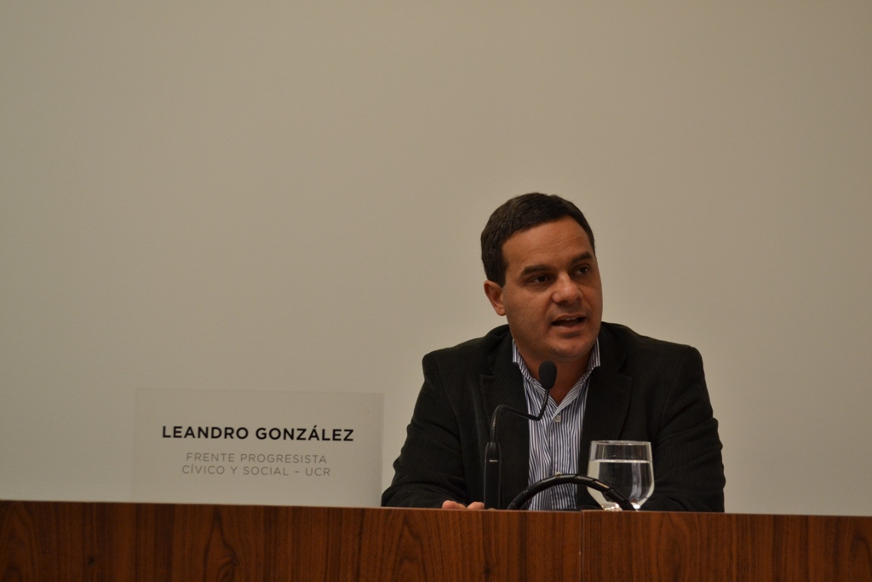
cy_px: 291
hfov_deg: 35.0
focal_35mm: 57
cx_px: 436
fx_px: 1381
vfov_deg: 23.8
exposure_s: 1/60
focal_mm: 38
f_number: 5
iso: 800
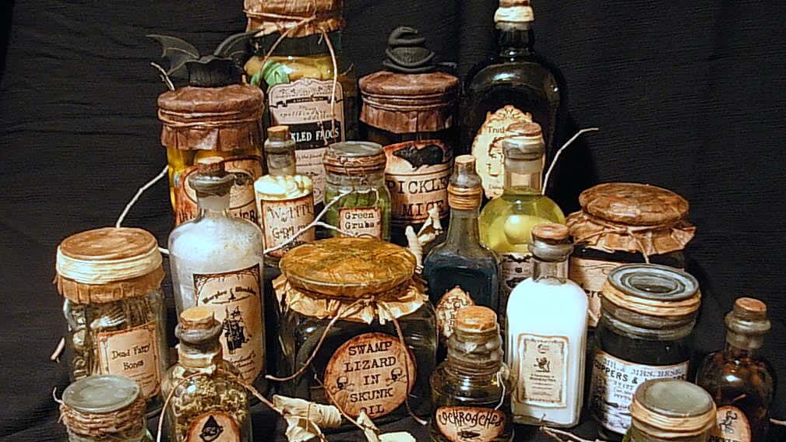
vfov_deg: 28.3
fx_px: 876
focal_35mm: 42
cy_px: 261
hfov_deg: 48.3
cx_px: 398
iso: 266
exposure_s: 1/1.43
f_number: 2.9
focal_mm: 6.3
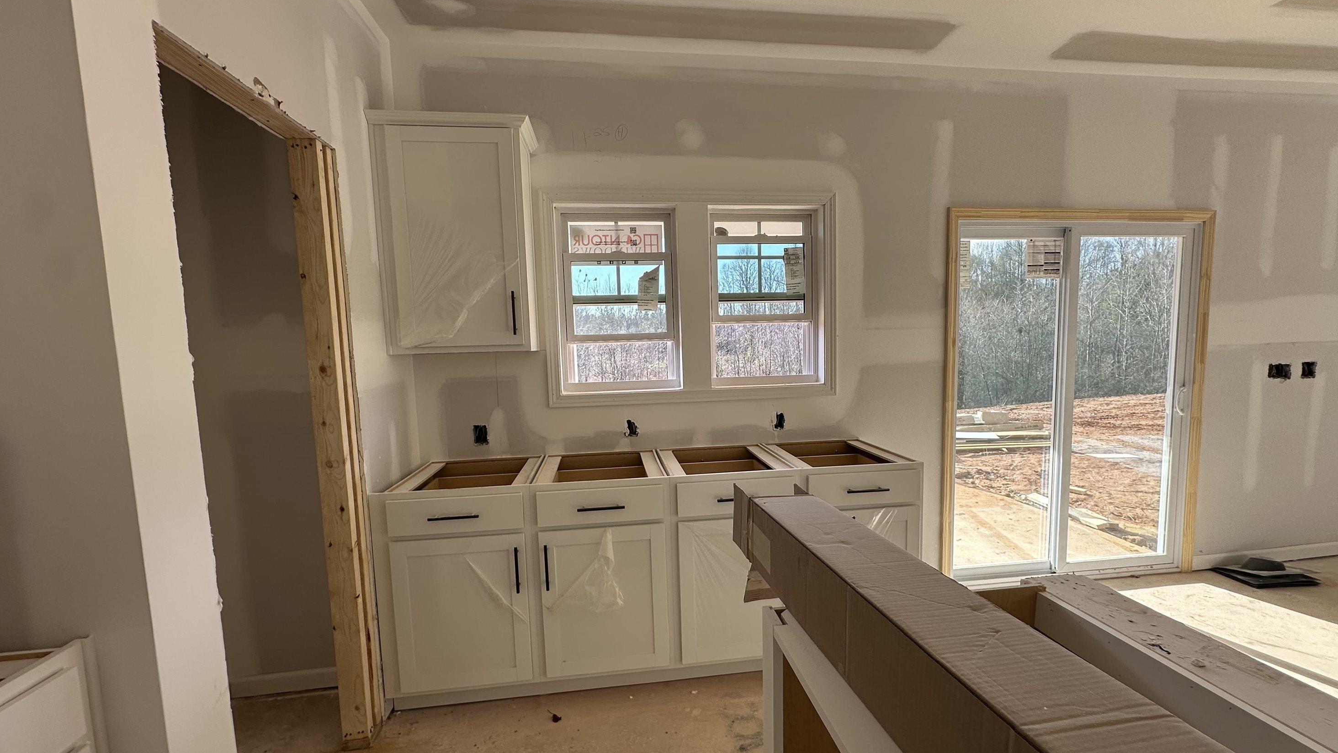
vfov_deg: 67.0
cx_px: 687
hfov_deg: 99.3
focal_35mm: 16
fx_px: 568
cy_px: 404
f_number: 2.2
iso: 40
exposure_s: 1/245
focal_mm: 2.22
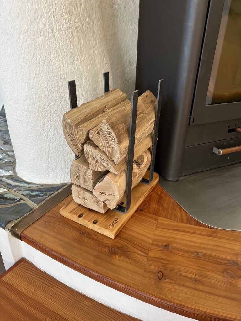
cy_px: 160
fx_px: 241
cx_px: 120
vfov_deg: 67.3
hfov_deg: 53.1
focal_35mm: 26
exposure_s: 1/121
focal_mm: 5.7
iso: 100
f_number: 1.5
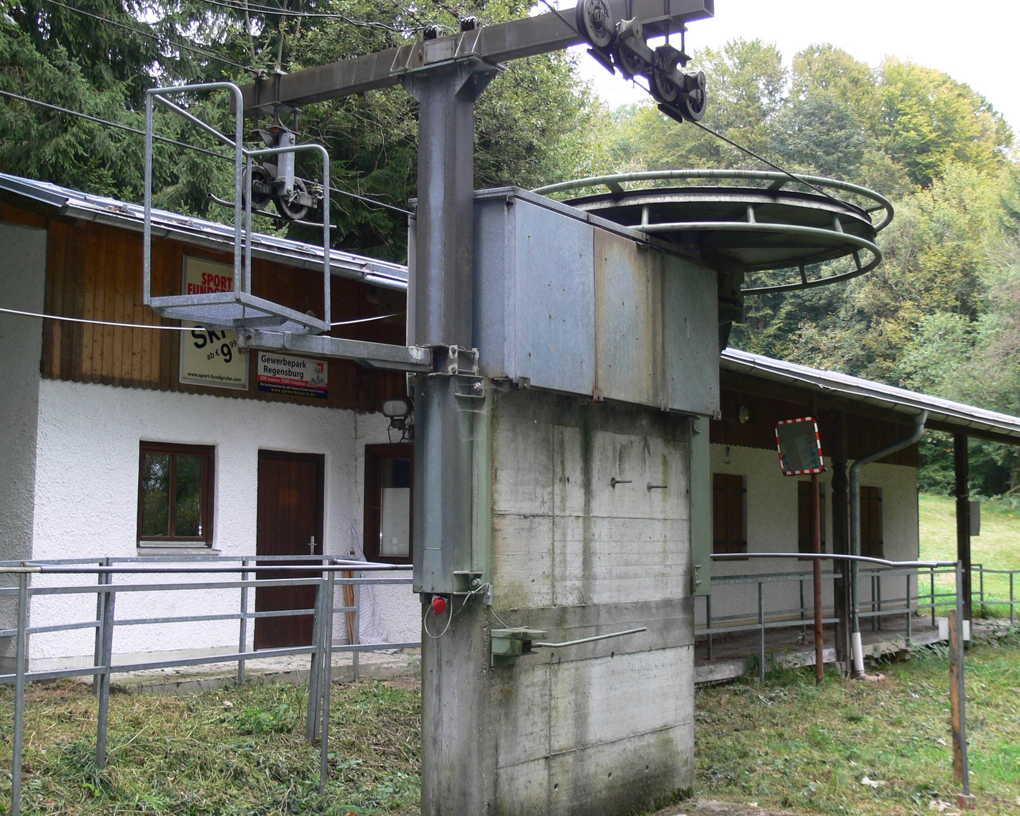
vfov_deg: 32.7
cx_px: 541
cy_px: 355
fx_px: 1389
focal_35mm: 46
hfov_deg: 40.3
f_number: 2.8
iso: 80
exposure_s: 1/30
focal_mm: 7.4
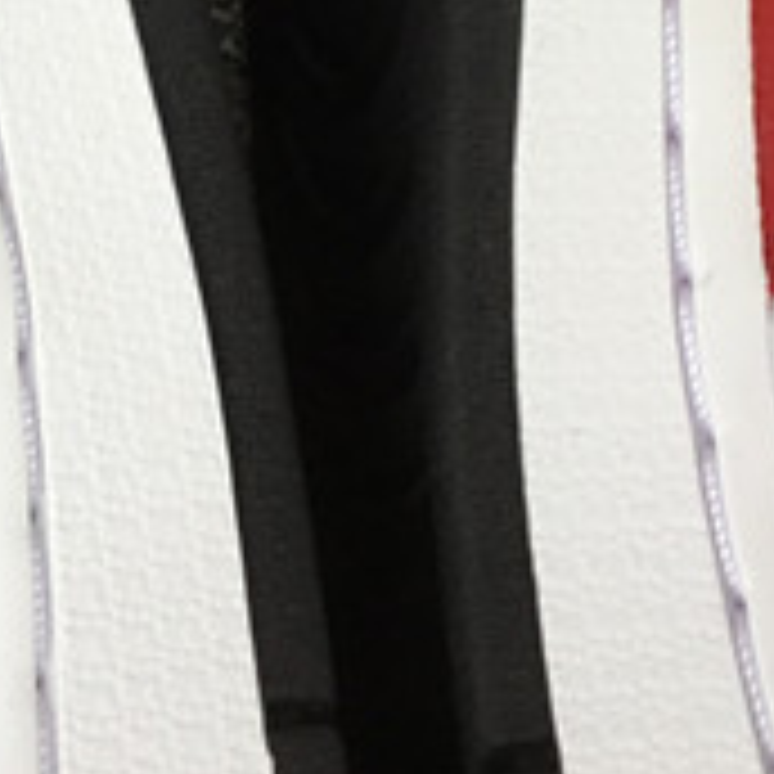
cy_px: -290
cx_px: 230
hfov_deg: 12.2
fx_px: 3617
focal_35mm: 143
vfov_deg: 11.8
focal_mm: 3.3
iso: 32
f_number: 2.4
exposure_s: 1/50
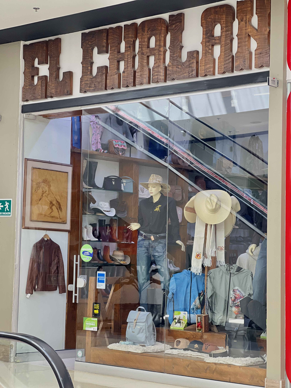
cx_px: 146
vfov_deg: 25.3
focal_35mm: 77
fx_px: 863
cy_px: 194
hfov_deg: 19.1
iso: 250
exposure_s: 1/120
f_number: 2.8
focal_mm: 9
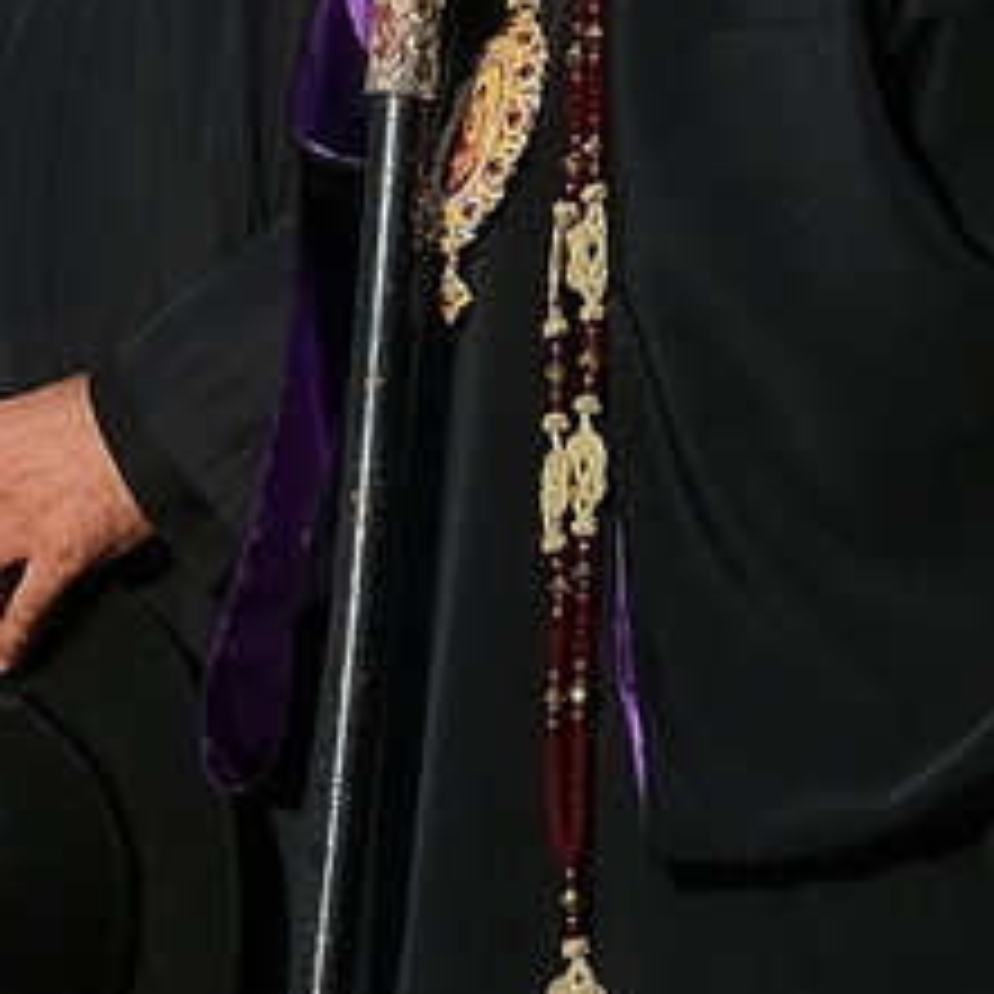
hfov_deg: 4.3
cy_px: 47
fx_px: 13092
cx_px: 1311
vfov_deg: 4.3
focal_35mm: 403
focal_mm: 34.2
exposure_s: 1/1300
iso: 320
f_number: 5.6
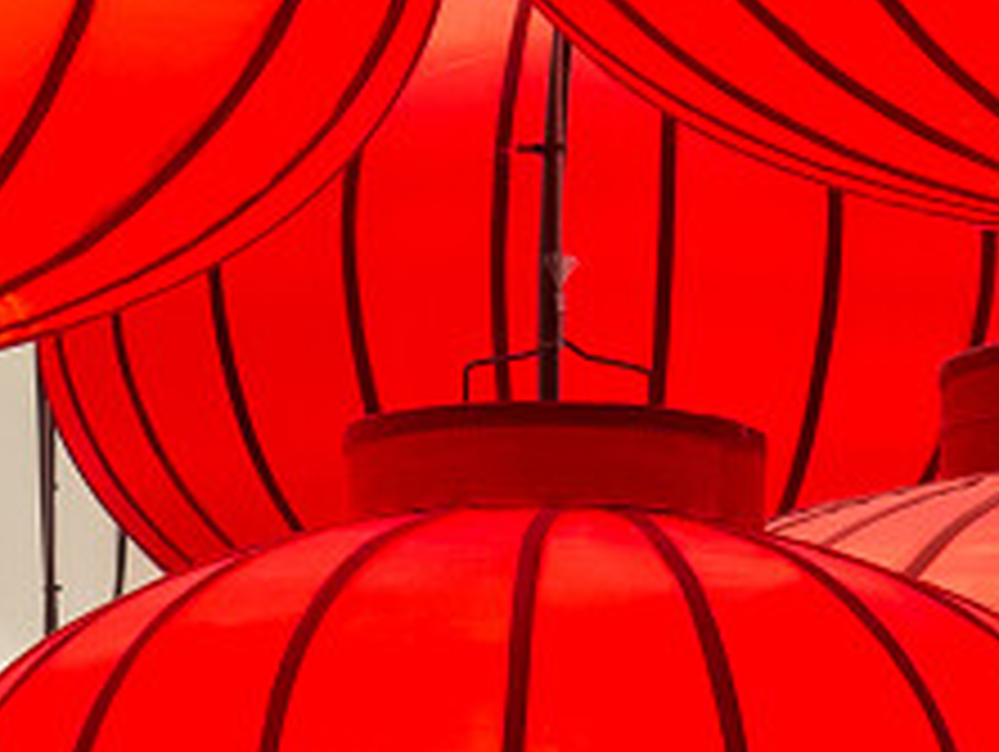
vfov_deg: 3.2
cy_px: 1193
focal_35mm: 461
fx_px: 13319
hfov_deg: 4.3
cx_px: 126
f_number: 8
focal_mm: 40
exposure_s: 1/6
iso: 250
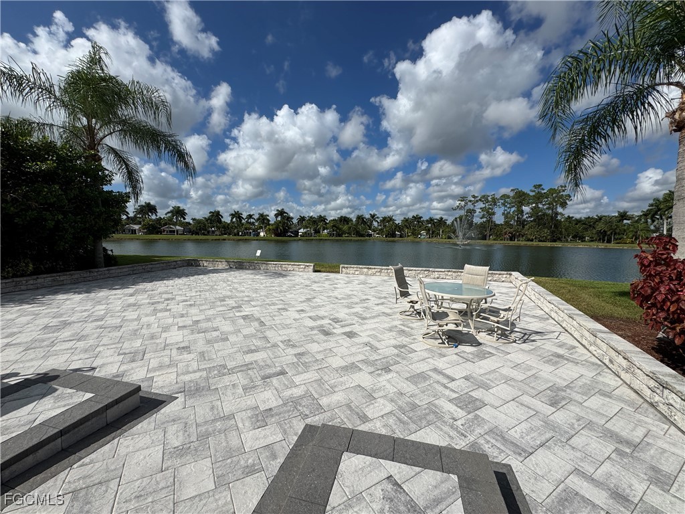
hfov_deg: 102.1
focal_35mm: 14
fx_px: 277
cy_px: 257
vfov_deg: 85.7
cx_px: 342
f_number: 2.2
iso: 32
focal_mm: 2.22
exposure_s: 1/4132
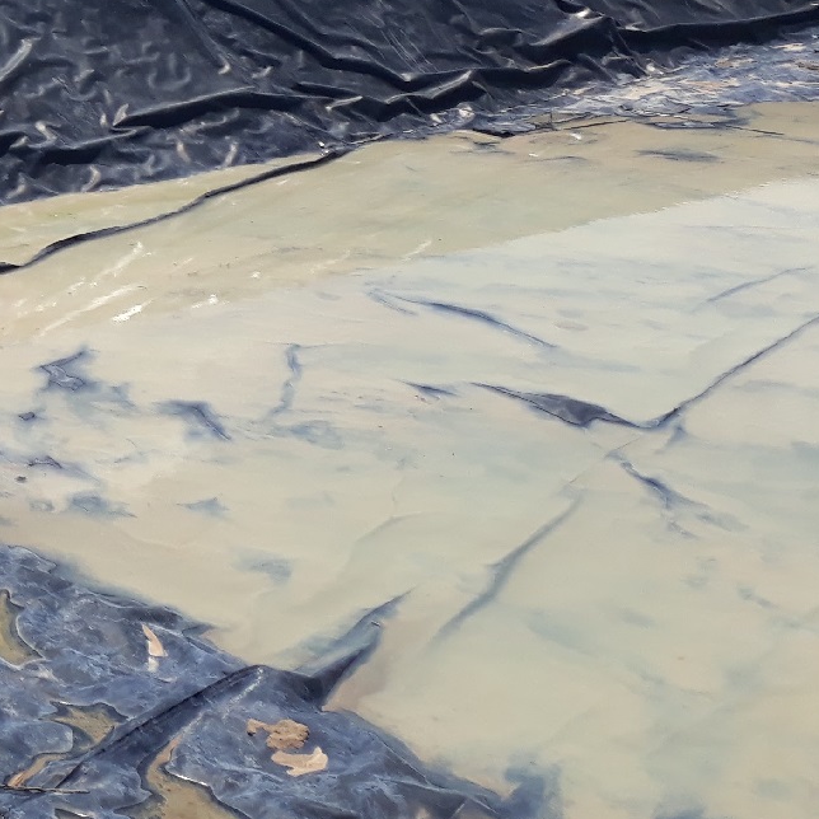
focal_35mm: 70
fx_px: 1874
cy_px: 70
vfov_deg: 23.9
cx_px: -366
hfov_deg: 21.3
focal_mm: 3.6
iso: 40
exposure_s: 1/2119
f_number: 1.9
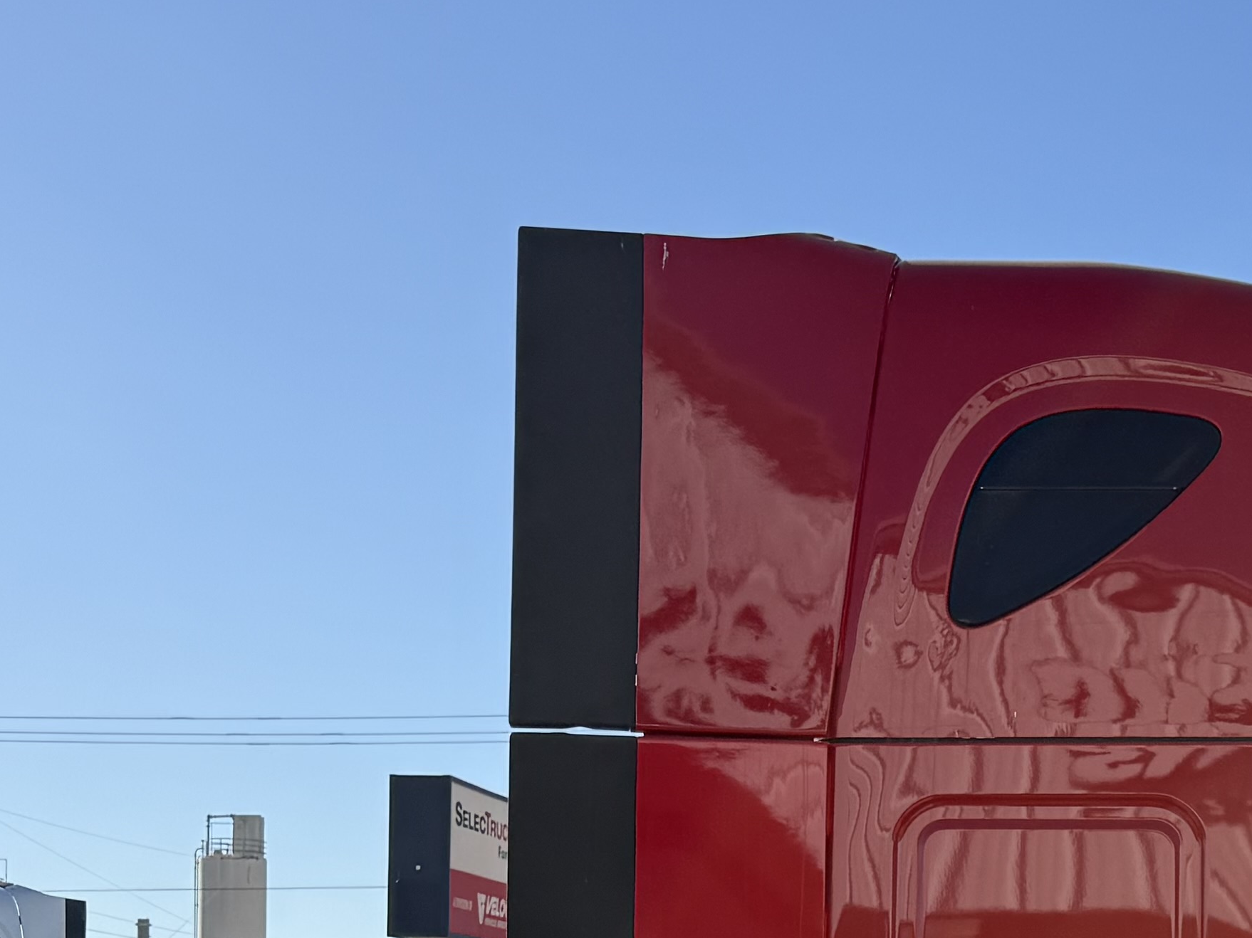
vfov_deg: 18.2
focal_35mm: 78
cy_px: 1015
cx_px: 1095
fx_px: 2821
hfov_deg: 24.4
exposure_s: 1/3953
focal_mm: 6.76
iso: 80
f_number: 1.78
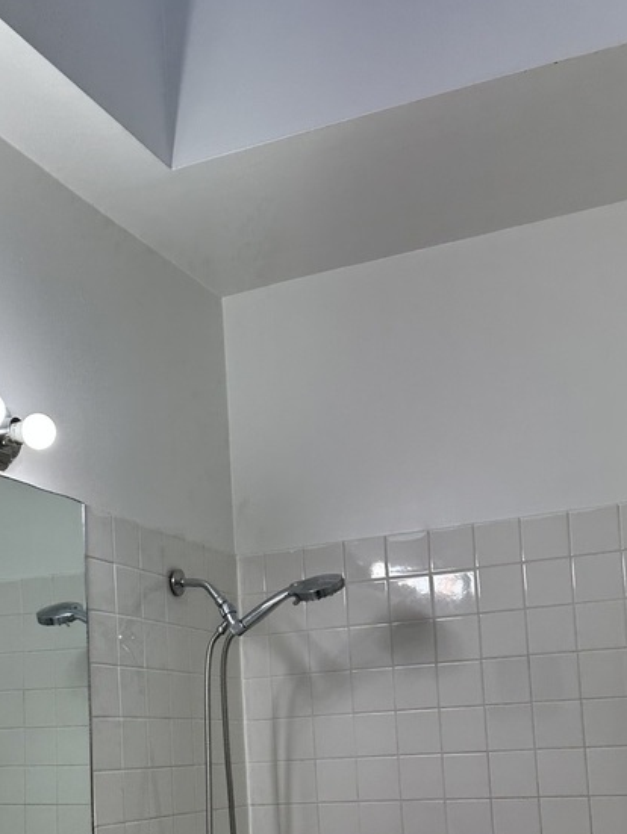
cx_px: 260
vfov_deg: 39.0
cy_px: 657
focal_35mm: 47
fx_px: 1134
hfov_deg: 30.9
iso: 80
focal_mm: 6.86
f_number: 1.78
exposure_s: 1/318
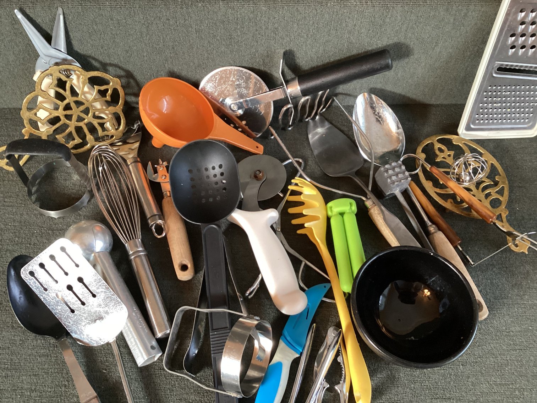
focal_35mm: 31
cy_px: 202
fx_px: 481
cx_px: 268
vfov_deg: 45.4
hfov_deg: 58.3
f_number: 2.4
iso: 320
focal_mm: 3.3
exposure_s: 1/33
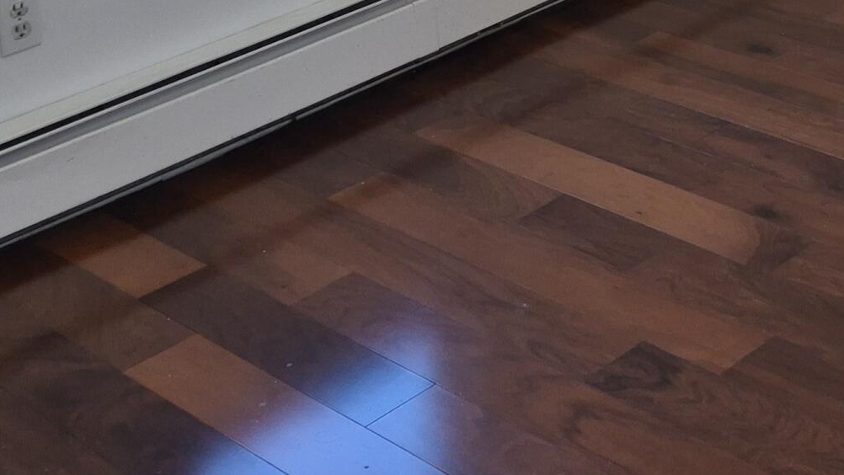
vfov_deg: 14.3
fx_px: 1679
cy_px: -372
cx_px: 783
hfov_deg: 27.1
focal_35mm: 75
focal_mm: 5.4
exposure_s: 1/180
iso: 125
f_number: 1.8
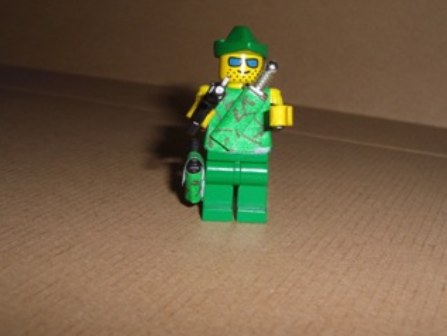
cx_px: 234
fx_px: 620
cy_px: 145
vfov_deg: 30.2
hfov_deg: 39.6
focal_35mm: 48
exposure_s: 1/30
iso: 64
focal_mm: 6.2
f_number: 8
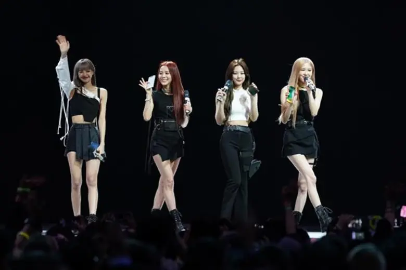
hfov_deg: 6.9
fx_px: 3383
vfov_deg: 4.6
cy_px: 135
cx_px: 203
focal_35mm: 300
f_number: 3.5
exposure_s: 1/100
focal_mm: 200
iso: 800
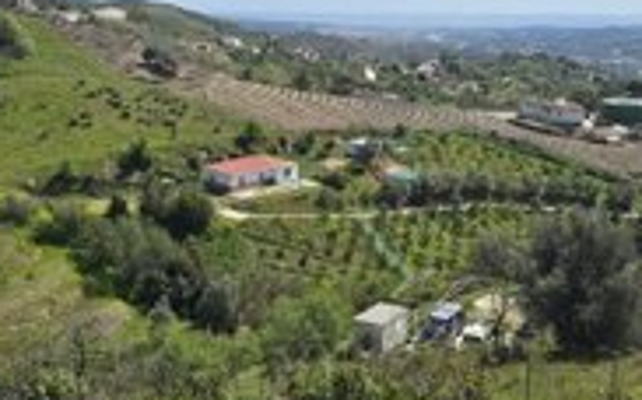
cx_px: 365
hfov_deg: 41.8
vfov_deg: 26.7
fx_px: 839
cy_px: 140
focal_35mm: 48
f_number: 1.7
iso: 12
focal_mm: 6.3
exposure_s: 1/1232
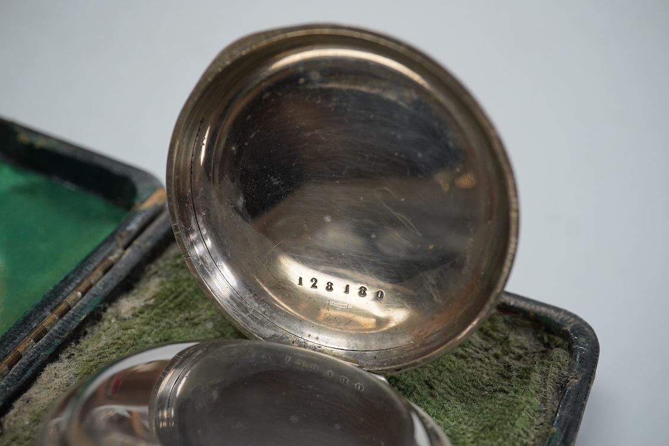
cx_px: 334
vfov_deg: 29.9
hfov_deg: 43.6
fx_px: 836
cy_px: 223
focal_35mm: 45
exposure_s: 1/400
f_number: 8
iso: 2500
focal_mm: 30
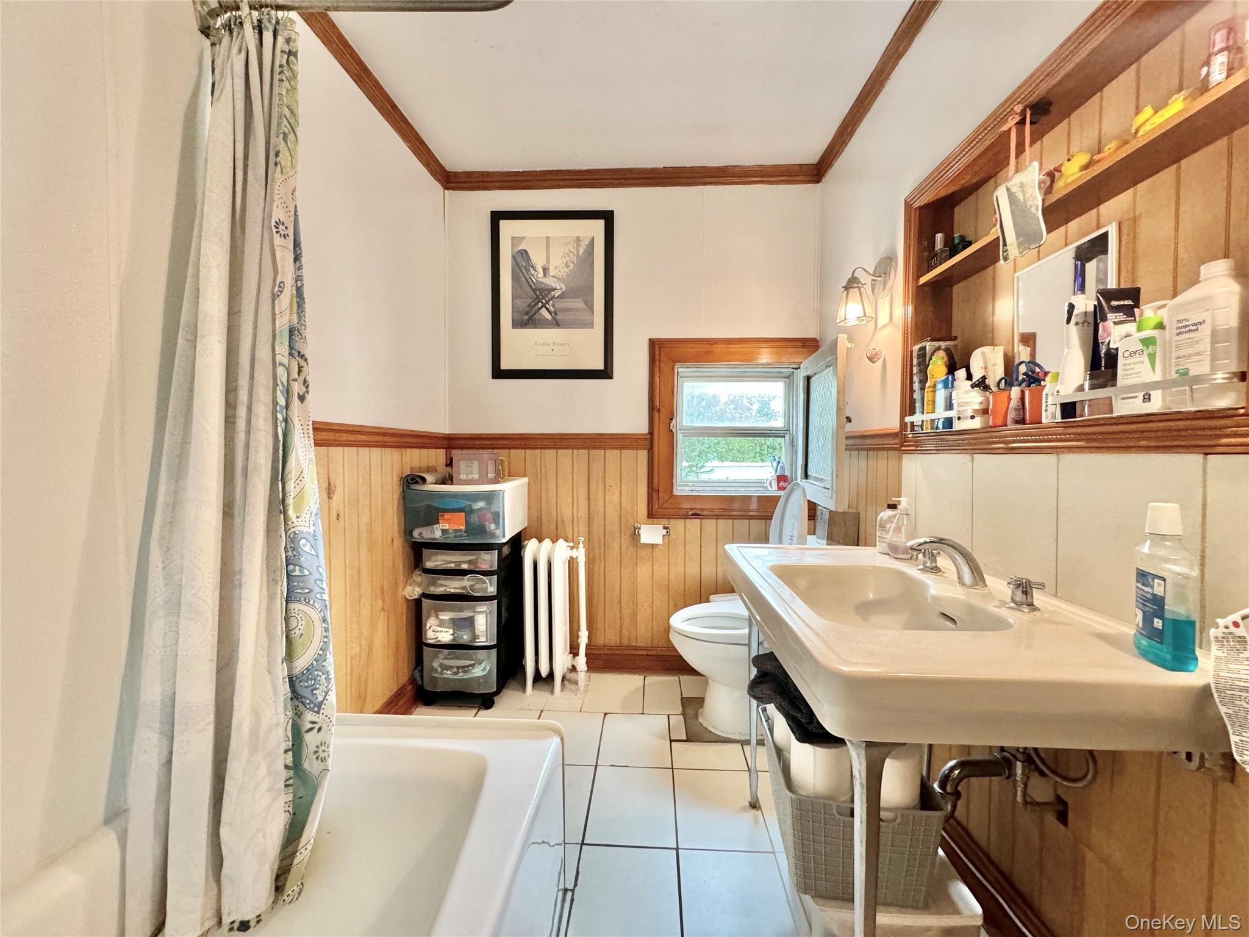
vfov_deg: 85.7
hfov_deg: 102.1
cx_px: 624
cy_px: 468
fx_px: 505
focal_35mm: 14
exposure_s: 1/120
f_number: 2.2
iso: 320
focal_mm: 2.22
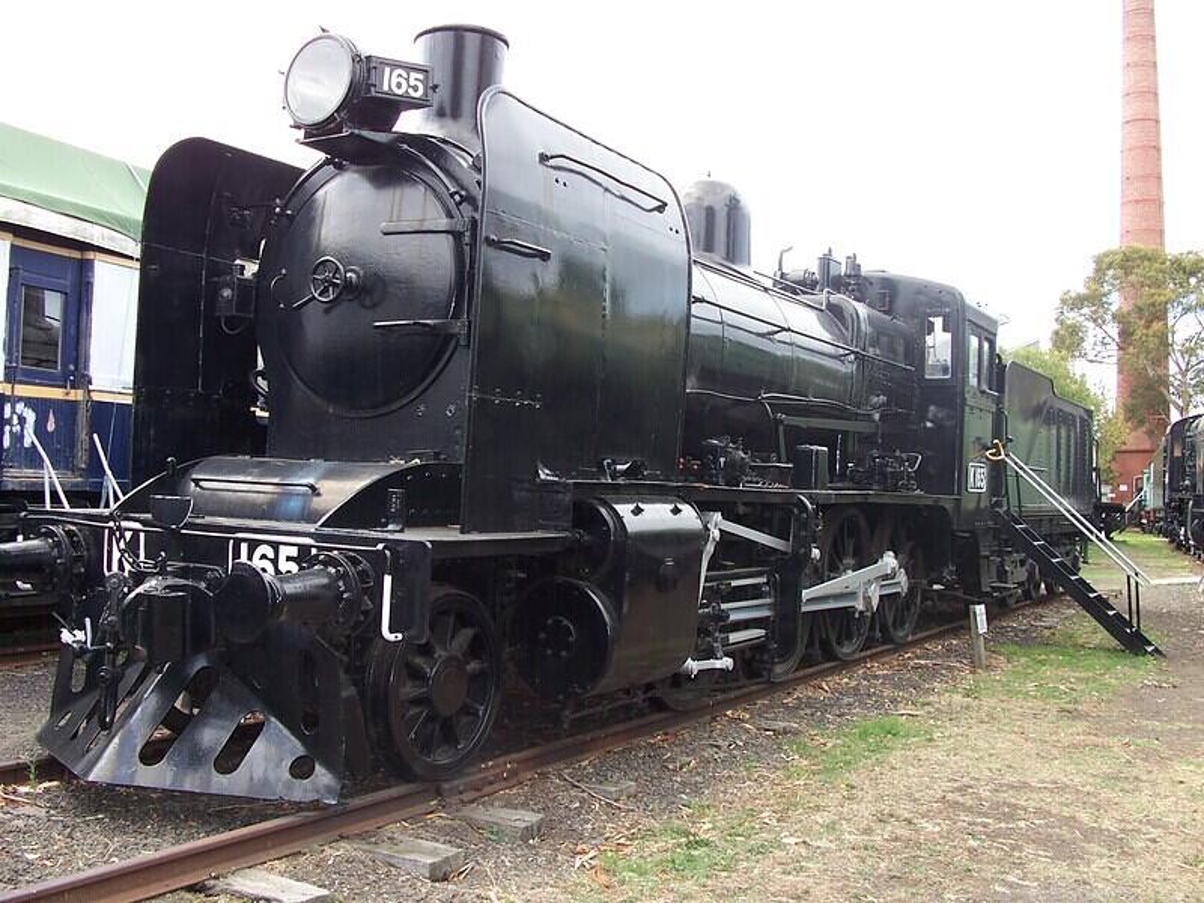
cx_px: 602
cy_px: 452
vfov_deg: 40.7
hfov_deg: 52.6
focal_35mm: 35
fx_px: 1217
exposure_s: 1/250
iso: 80
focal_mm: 6
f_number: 2.8
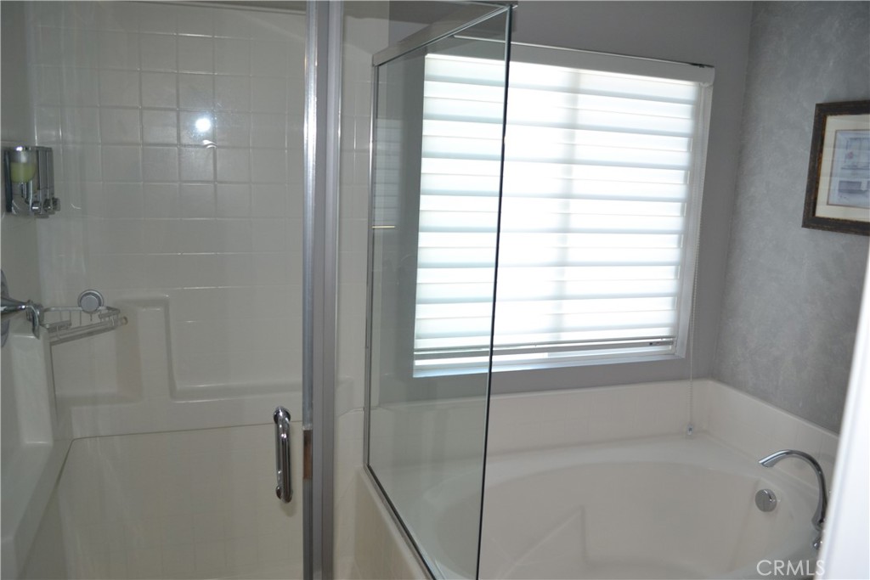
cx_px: 435
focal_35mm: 27
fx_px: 653
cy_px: 290
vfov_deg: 47.9
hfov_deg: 67.4
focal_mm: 18
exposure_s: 1/60
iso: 450
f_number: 3.5
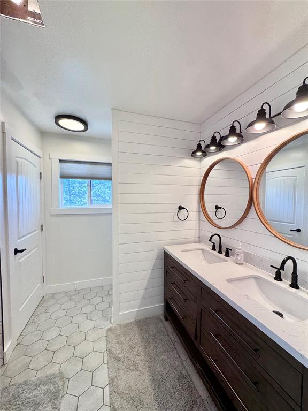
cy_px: 206
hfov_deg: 85.7
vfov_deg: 102.1
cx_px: 154
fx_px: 166
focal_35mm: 14
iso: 50
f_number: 2.2
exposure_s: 1/120
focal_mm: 2.22
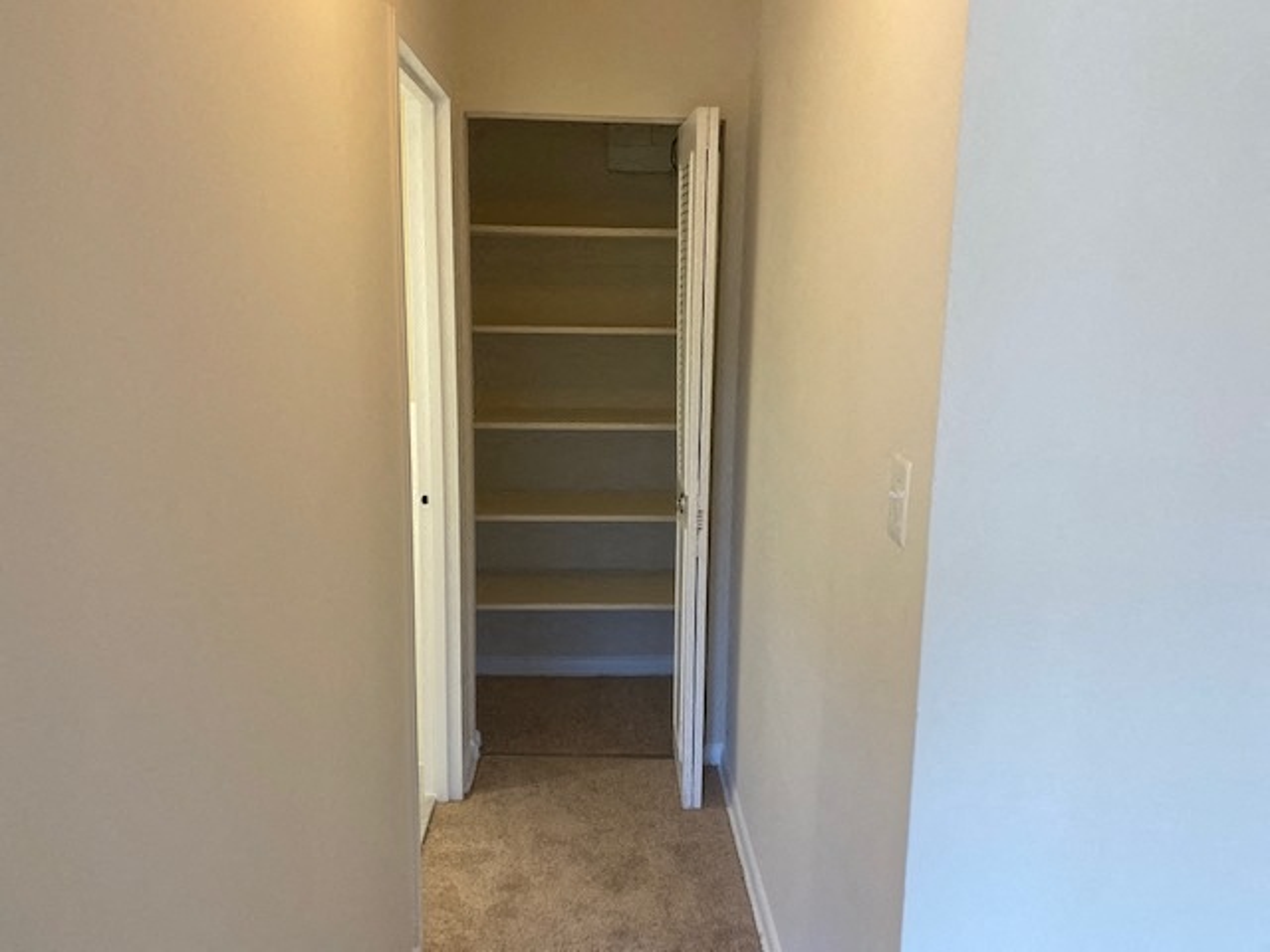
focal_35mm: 26
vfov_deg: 53.1
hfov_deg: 67.3
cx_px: 635
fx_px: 954
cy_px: 476
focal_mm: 4.25
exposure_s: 1/120
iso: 100
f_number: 1.8
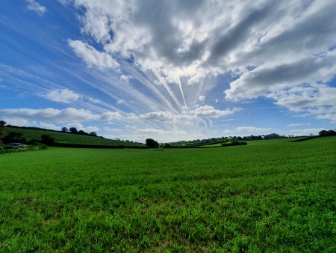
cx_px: 168
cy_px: 126
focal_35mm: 13
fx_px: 126
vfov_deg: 90.0
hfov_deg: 106.2
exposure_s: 1/3688
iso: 50
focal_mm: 1.8
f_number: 2.2
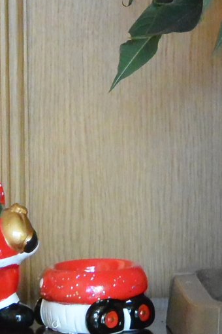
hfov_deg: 6.6
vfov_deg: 9.8
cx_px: 240
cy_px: -49
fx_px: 1924
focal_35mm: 208
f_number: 5.3
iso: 3200
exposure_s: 1/60
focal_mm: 25.7
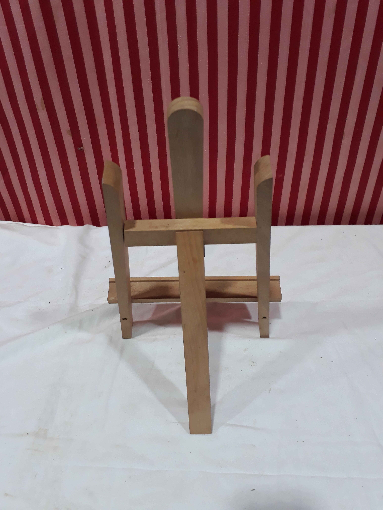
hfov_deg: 51.4
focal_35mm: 27
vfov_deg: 65.3
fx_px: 398
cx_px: 192
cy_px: 255
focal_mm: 3.6
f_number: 1.9
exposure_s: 1/33
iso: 100
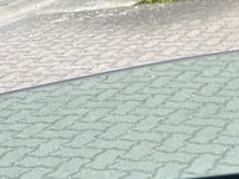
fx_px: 718
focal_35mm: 104
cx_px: 332
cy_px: 241
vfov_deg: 13.6
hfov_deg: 17.4
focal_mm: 5.1
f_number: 1.6
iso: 50
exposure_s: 1/471
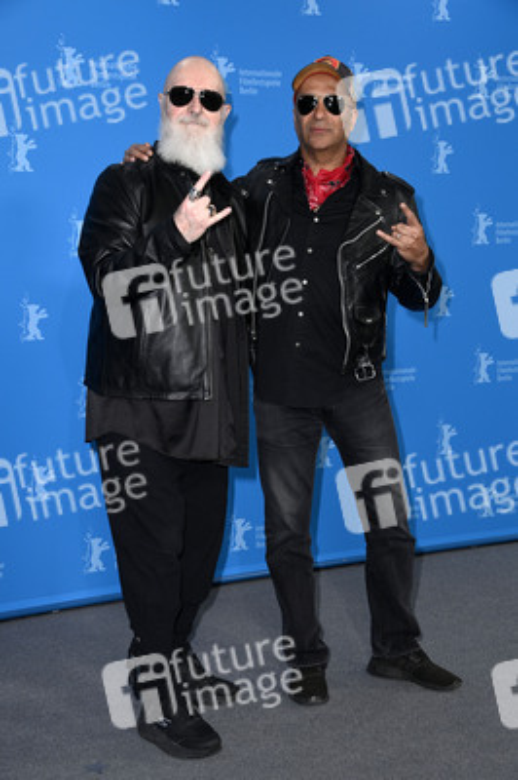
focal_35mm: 56
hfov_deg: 24.2
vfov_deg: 35.7
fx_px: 1211
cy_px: 390
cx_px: 259
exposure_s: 1/250
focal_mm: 56
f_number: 5.6
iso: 1000
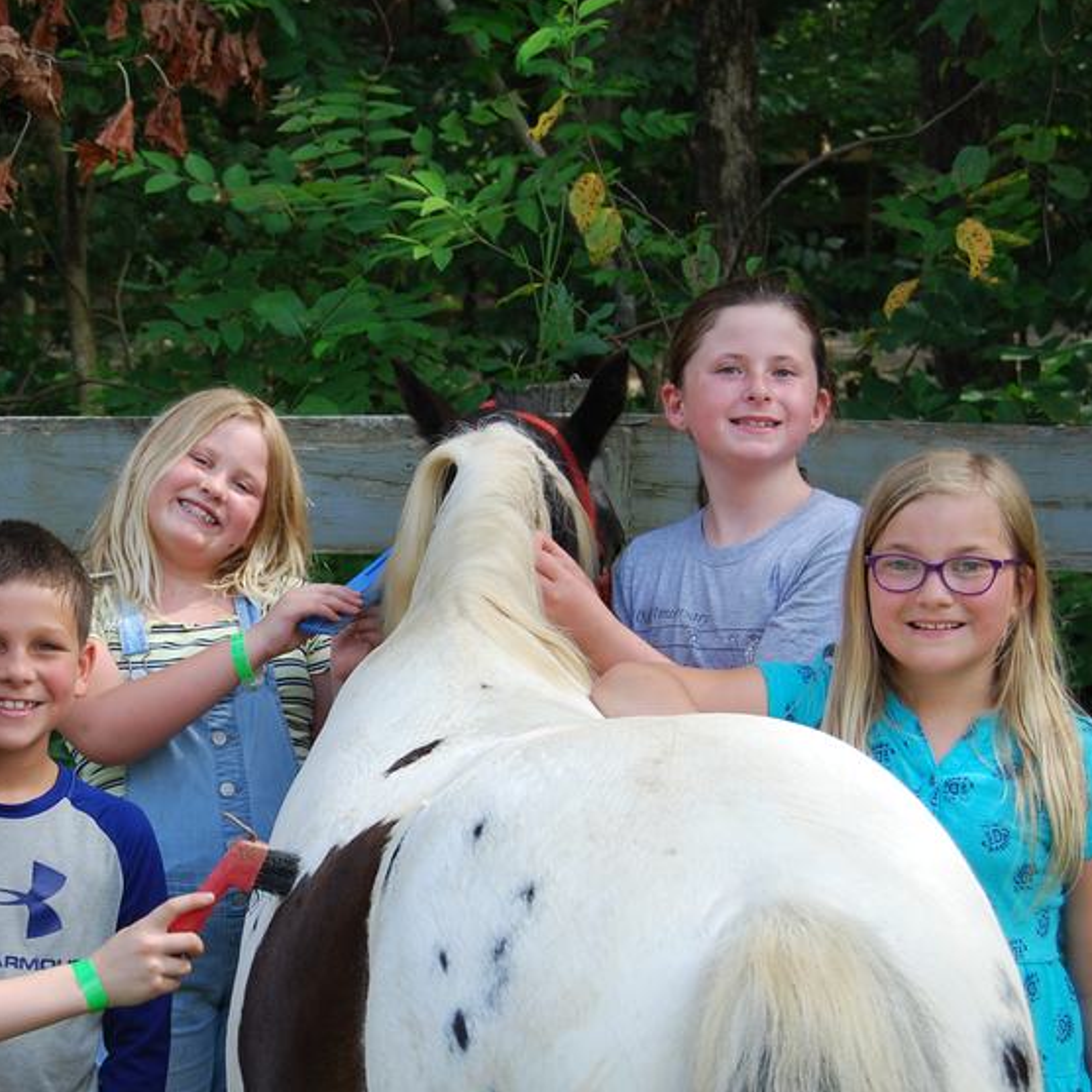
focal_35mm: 91
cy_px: 619
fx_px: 3248
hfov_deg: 18.9
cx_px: 230
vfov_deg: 19.1
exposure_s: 1/125
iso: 140
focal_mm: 38
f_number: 5.6
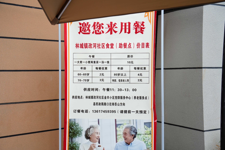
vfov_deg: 27.5
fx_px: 306
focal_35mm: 49
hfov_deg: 40.4
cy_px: 75
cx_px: 112
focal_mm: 49
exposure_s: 1/160
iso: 500
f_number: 7.1
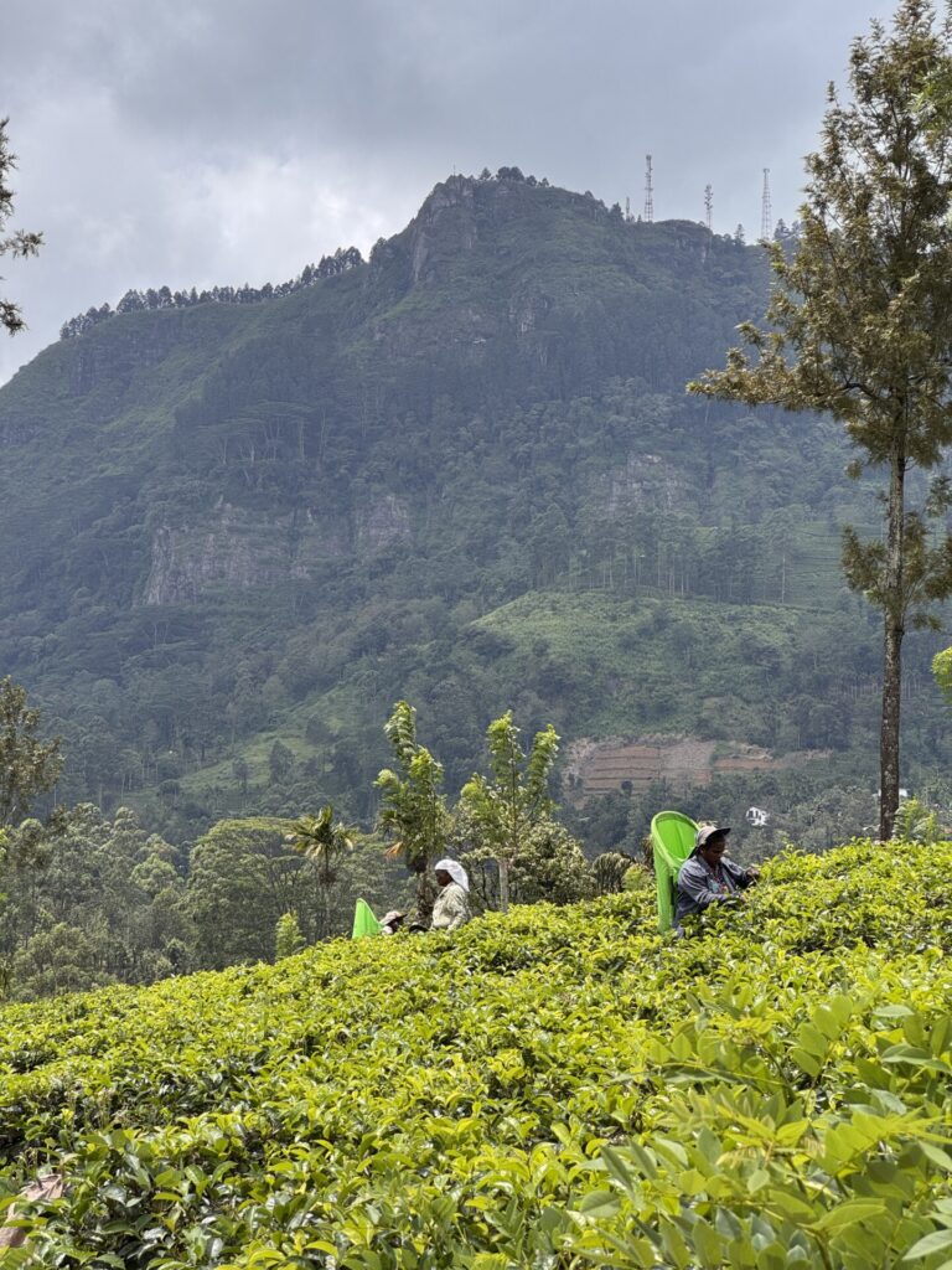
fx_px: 2824
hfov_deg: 19.1
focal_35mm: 77
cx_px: 476
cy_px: 635
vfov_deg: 25.3
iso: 25
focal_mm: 9
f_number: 2.8
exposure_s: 1/485
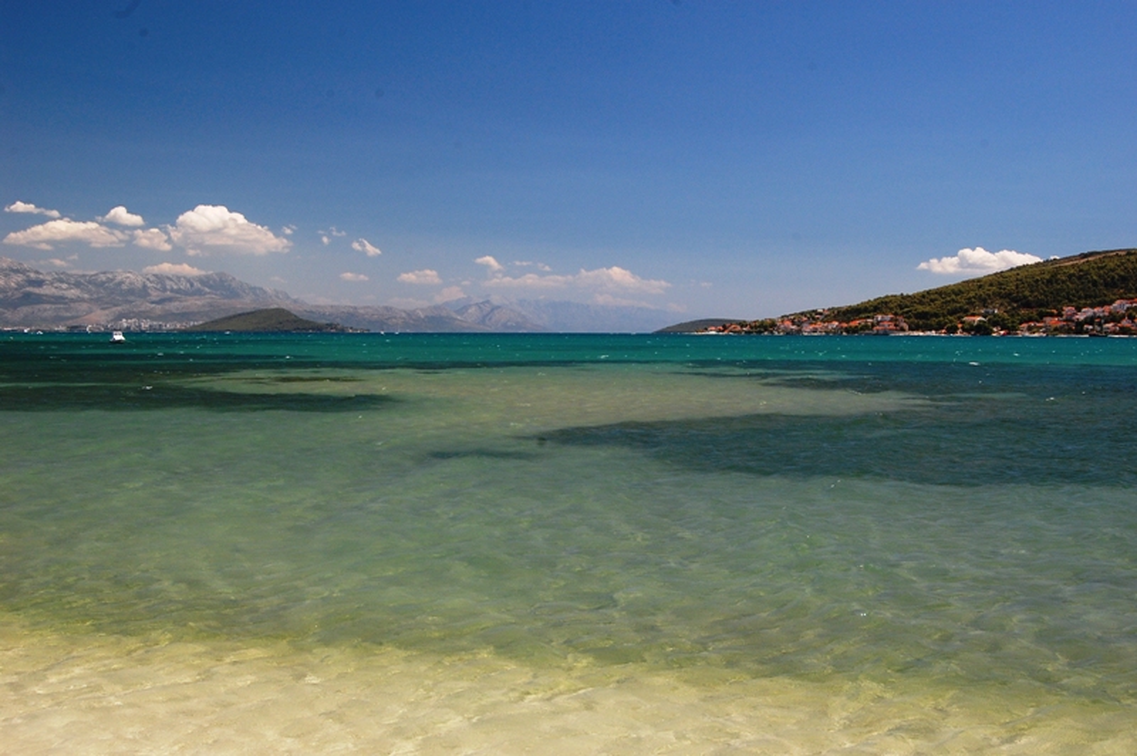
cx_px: 568
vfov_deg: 26.4
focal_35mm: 51
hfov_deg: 38.9
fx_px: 1609
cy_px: 378
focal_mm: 34
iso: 400
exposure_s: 1/125
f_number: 9
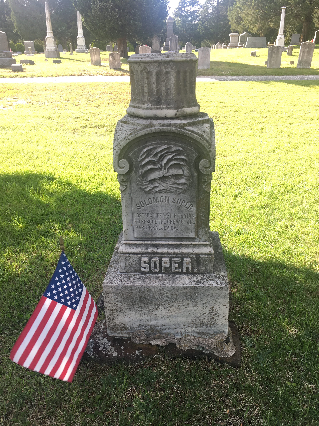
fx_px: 356
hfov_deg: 48.2
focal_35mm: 29
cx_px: 160
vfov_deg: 61.7
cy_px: 213
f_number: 2.2
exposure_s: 1/163
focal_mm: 4.15
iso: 25
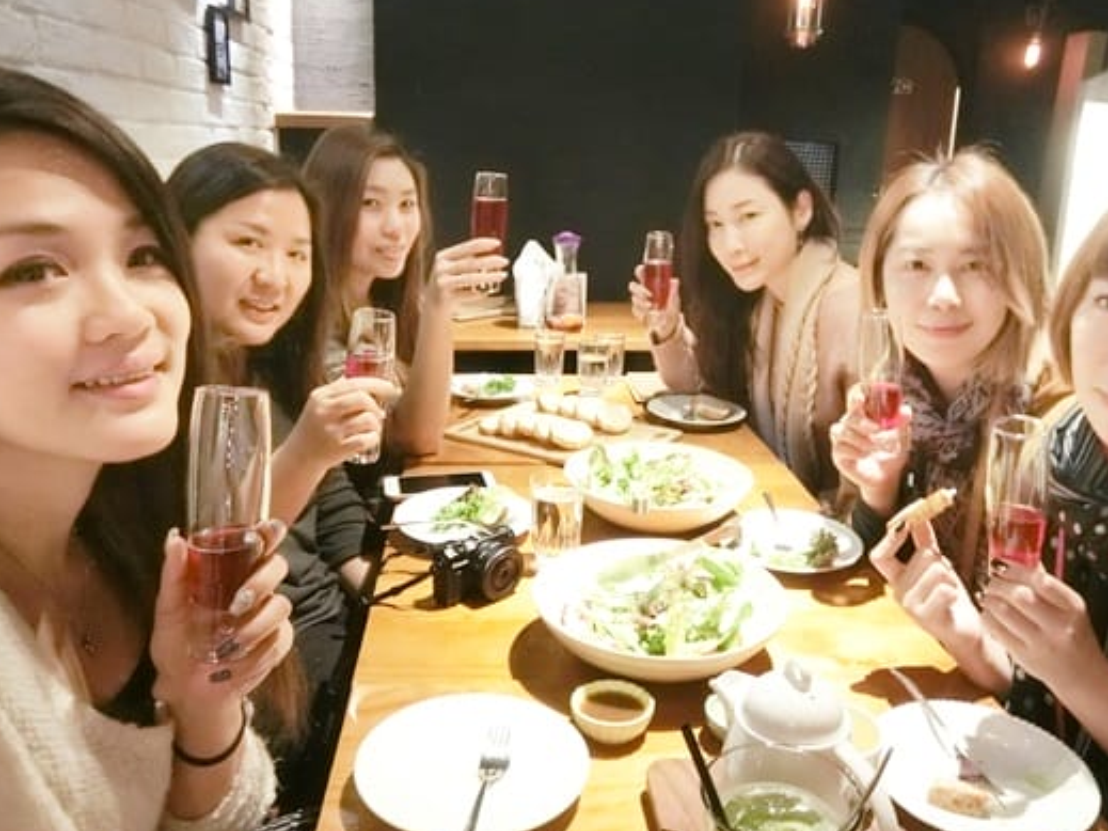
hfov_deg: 65.2
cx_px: 610
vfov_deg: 51.3
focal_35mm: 27
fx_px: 864
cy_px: 406
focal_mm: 4.58
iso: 1000
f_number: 2.8
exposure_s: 1/20
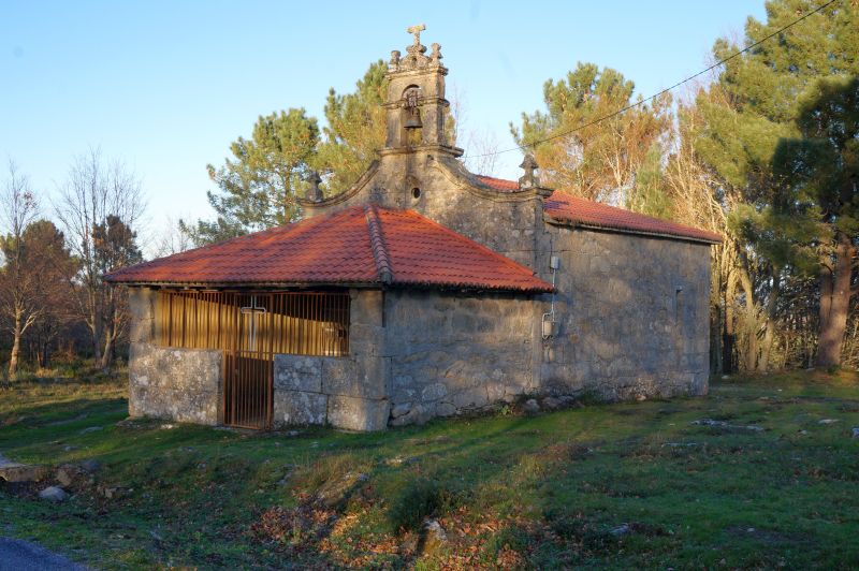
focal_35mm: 42
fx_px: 1001
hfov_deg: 46.4
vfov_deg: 31.8
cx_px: 430
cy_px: 286
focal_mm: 28
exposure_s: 1/60
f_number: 13
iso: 200
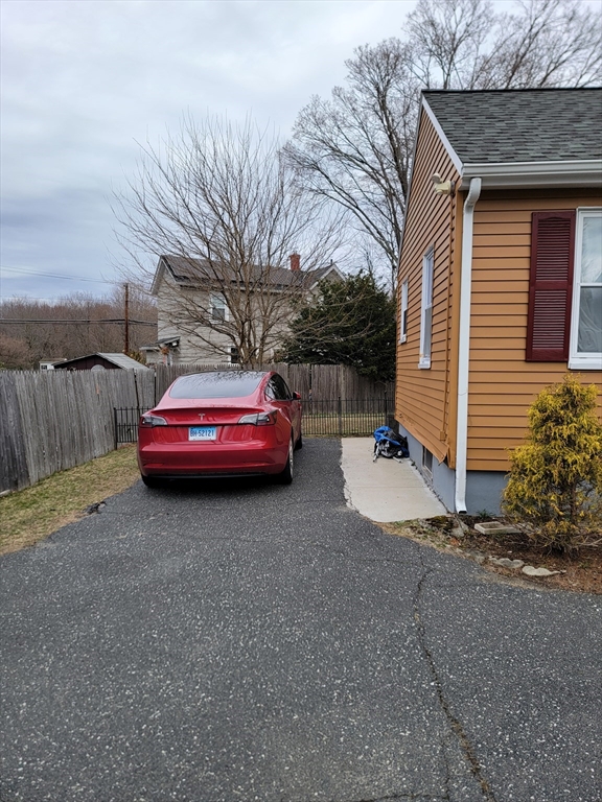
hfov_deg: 56.8
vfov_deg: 71.6
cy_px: 401
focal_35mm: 24
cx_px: 301
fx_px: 557
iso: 16
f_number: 1.8
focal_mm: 6.7
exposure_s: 1/619
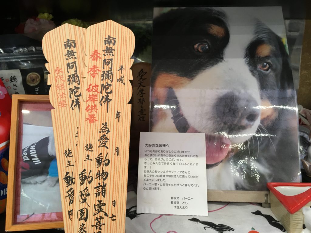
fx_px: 261
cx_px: 156
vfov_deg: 48.2
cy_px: 116
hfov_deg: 61.7
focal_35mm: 29
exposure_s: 1/30
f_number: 2.2
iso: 80
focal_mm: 4.15
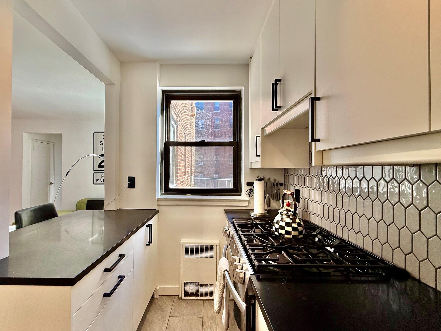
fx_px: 191
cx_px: 206
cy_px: 167
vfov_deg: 81.8
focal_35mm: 15
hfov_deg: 98.0
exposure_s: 1/160
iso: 64
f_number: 2.2
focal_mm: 2.22
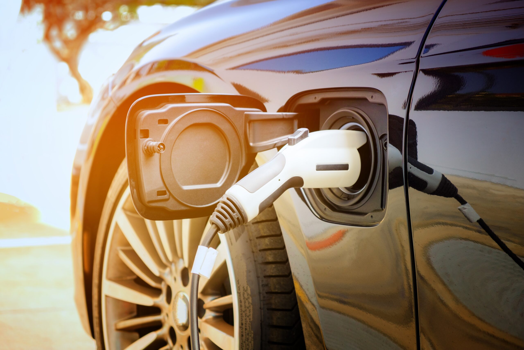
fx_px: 1208
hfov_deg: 24.5
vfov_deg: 16.5
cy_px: 175
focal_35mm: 83
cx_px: 262
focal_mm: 55
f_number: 4
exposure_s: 1/80
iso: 200
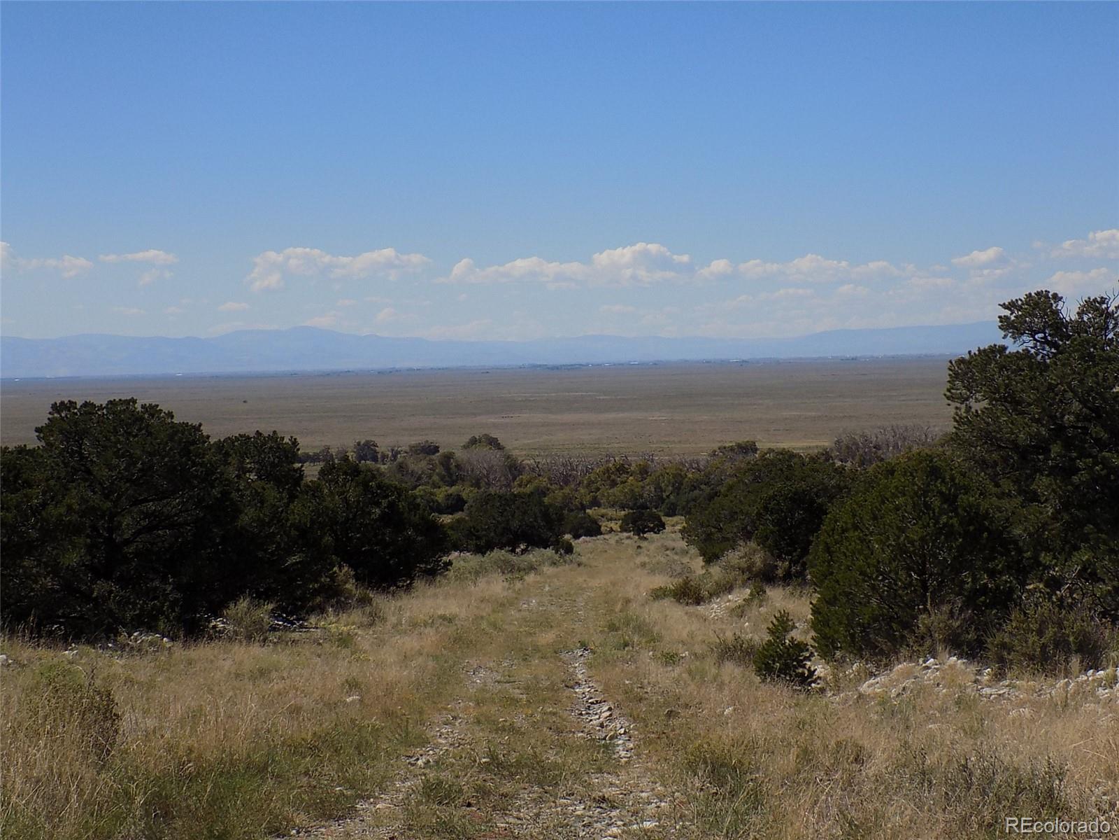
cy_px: 420
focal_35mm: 86
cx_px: 560
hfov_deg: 22.8
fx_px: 2780
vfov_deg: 17.2
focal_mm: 15.3
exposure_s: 1/1000
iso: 80
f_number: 4.4
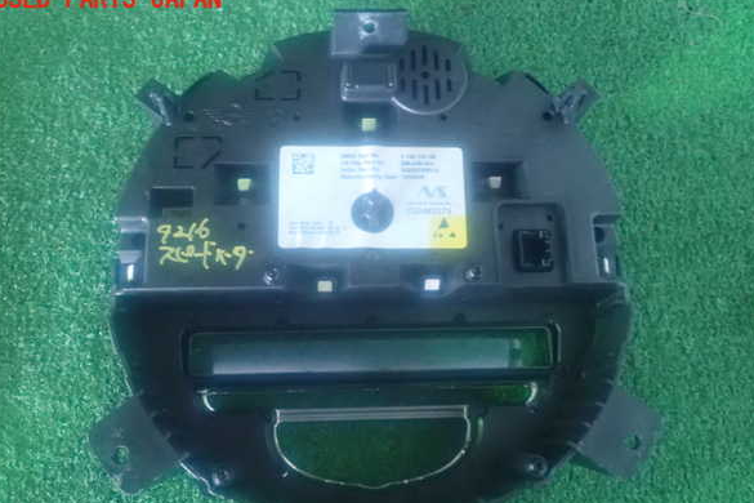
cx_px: 374
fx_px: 670
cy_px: 273
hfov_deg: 58.7
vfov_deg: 41.1
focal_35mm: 32
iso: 1600
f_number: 2.3
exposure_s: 1/13
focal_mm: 5.5
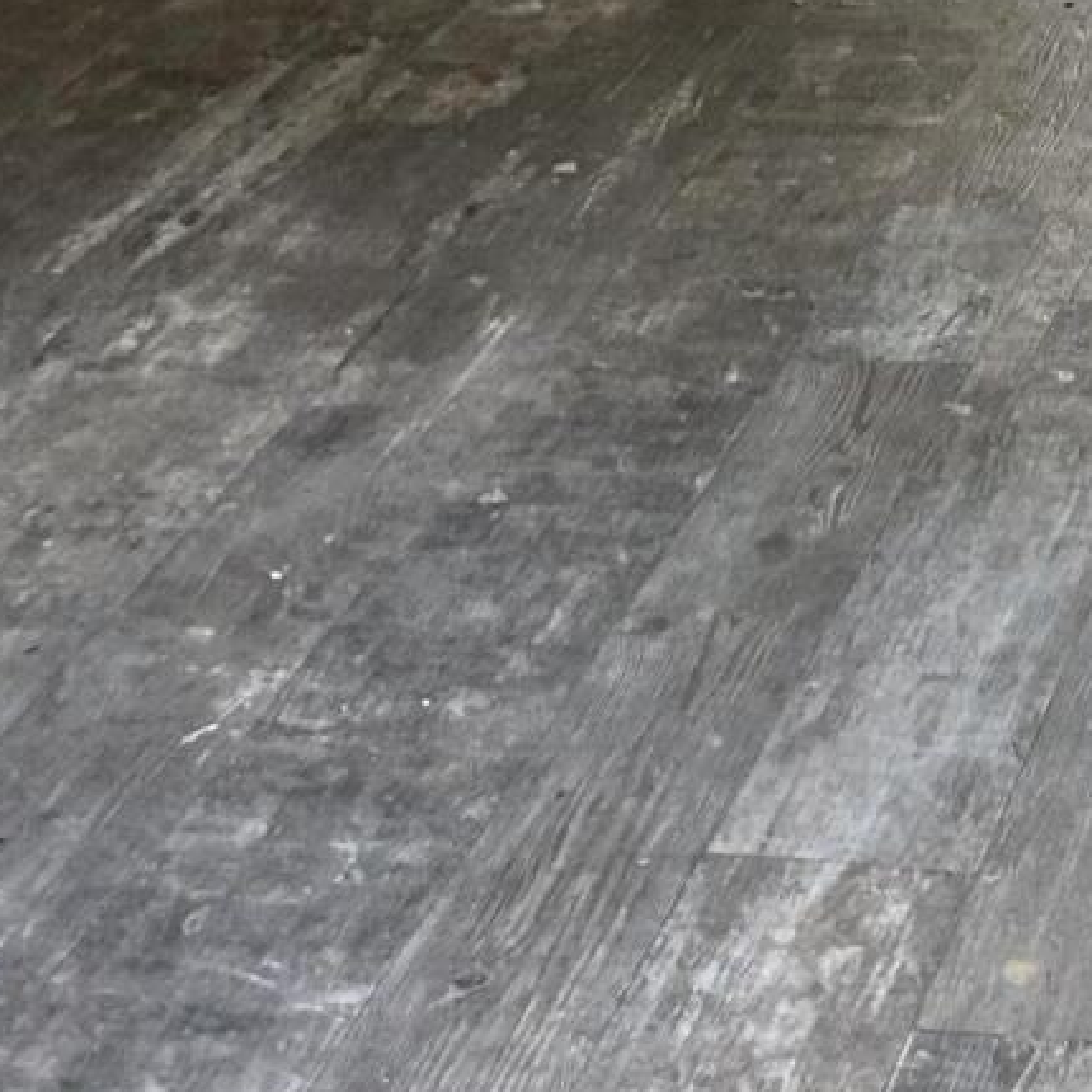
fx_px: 3819
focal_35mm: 107
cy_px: -686
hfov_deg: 15.4
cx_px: 1481
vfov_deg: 14.8
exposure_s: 1/60
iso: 160
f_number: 1.5
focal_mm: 5.7
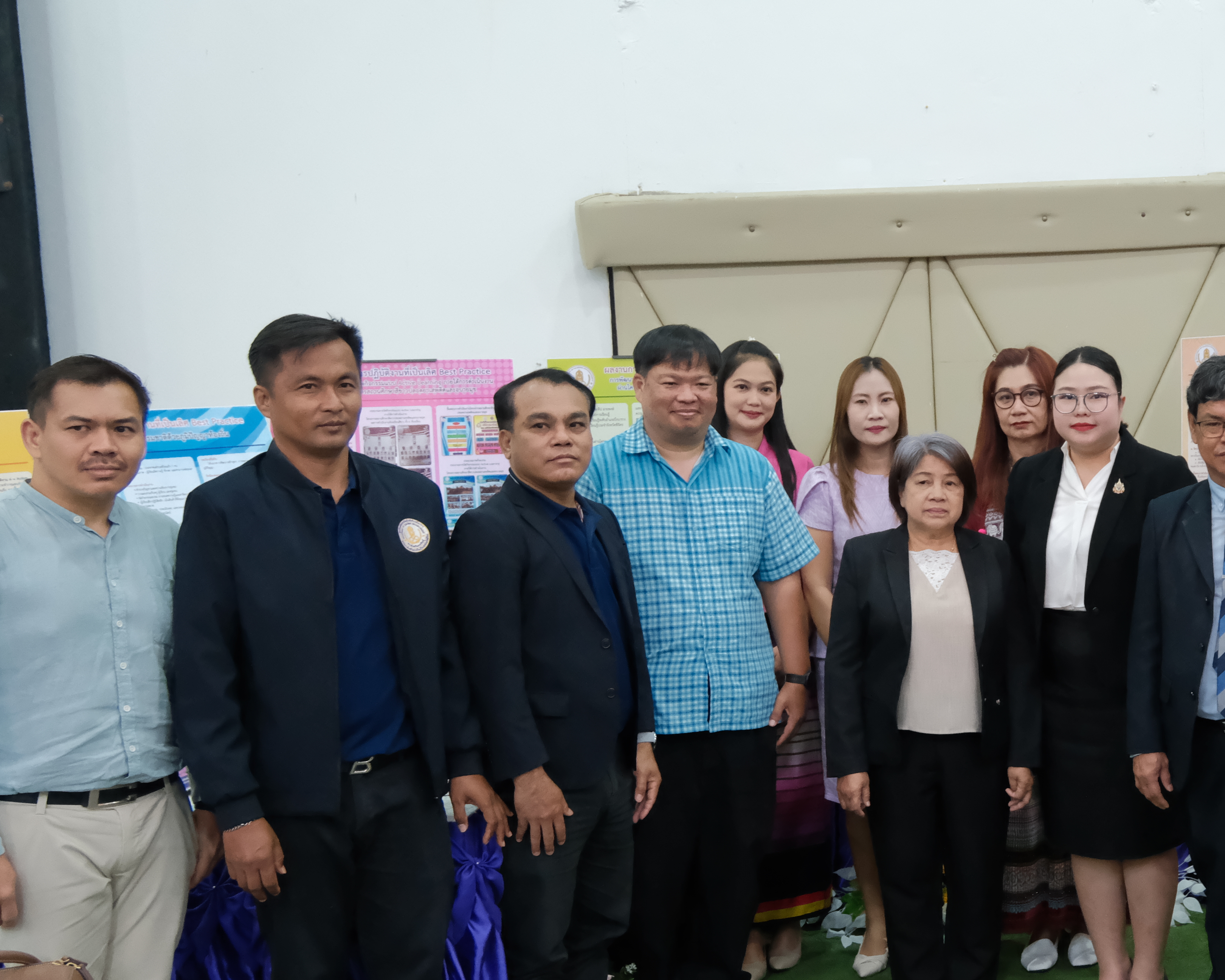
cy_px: 552
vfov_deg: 32.0
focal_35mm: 47
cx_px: 1068
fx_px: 1704
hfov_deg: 37.3
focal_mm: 17
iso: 3200
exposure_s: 1/125
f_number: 2.8
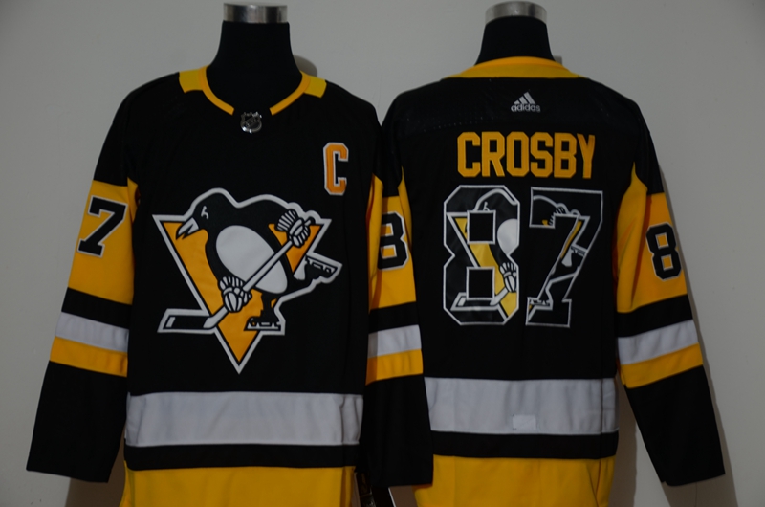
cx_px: 382
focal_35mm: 75
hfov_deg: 27.0
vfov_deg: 18.1
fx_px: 1591
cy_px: 254
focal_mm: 50
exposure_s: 1
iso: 100
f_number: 4.8
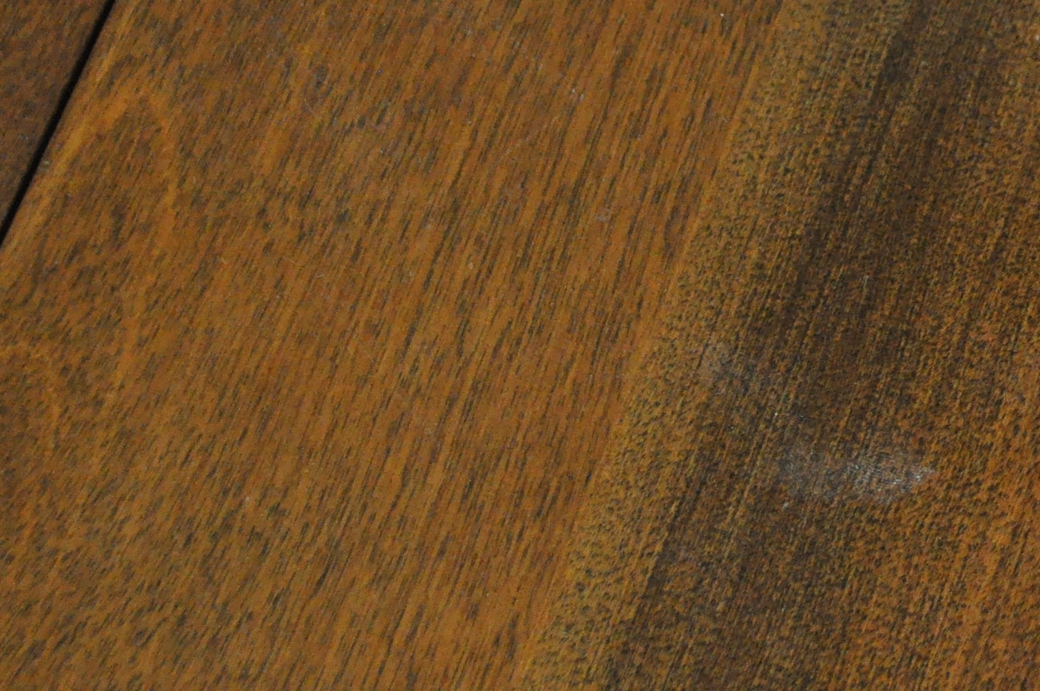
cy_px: 287
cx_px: 911
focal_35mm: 118
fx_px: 3405
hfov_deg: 17.1
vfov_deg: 11.6
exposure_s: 1/200
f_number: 4.8
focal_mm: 32
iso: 2000
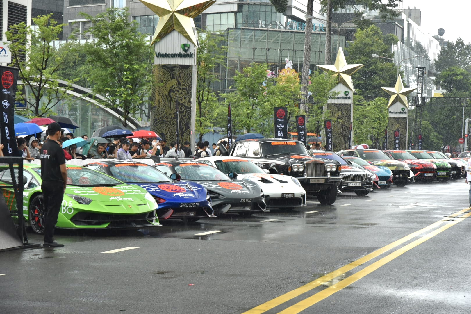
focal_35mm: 86
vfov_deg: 15.9
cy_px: 157
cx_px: 236
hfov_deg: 23.6
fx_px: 1125
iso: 1250
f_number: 4
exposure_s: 1/200
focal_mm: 86
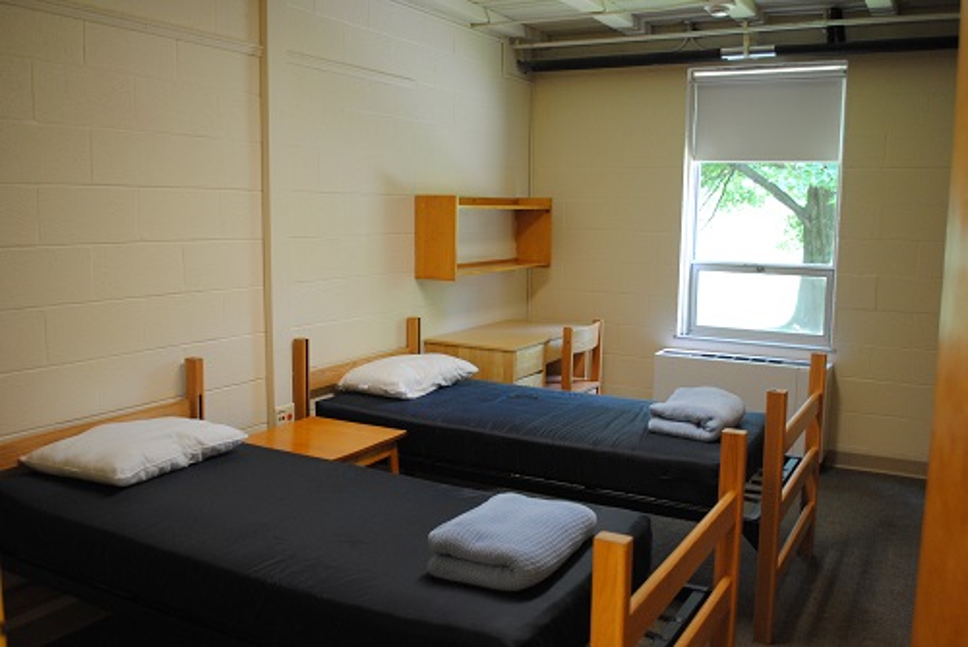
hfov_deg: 57.2
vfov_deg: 40.0
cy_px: 324
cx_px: 484
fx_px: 888
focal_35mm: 33
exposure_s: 1/30
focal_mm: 22
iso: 500
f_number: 3.8
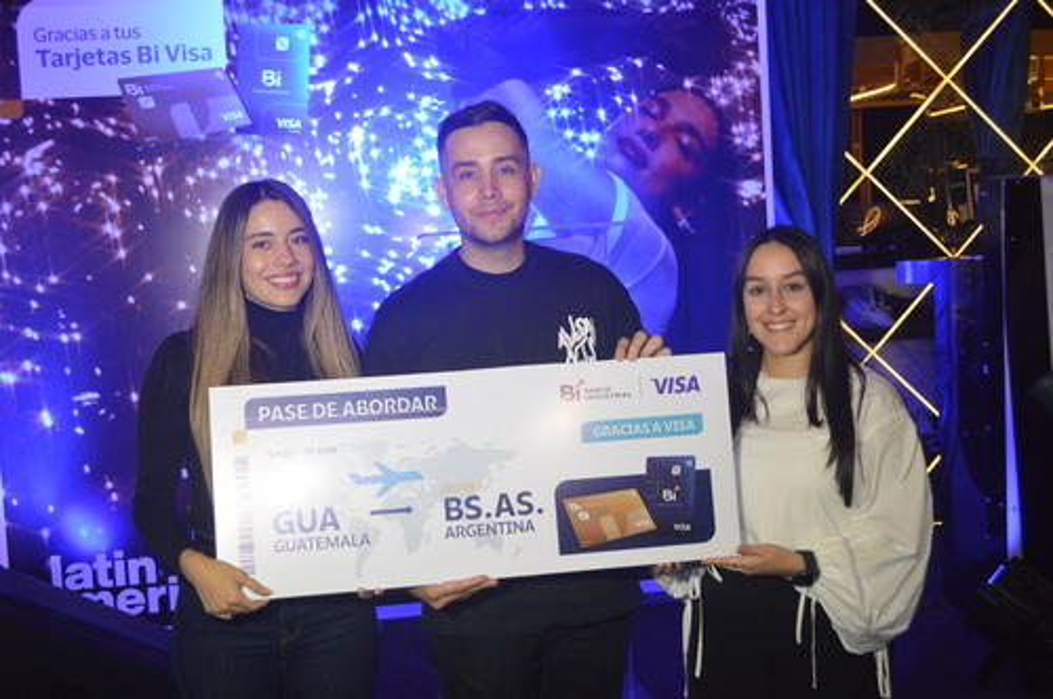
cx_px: 526
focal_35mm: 45
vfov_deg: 29.8
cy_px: 350
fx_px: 1315
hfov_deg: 43.7
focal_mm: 30
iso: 2000
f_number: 4.5
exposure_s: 1/60
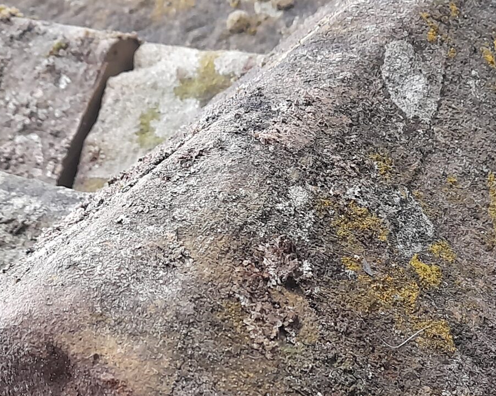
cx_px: 246
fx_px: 1013
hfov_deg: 27.5
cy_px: 332
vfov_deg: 21.8
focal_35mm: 69
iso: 320
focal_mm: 4.6
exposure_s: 1/33
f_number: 2
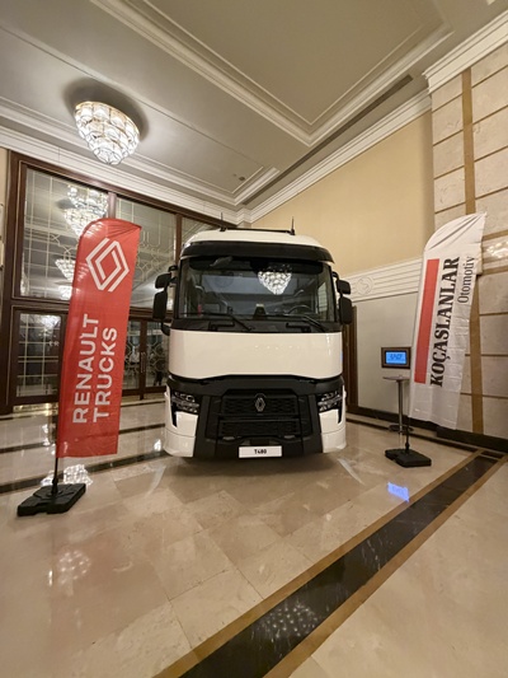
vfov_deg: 102.1
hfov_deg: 85.7
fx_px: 274
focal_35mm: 14
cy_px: 339
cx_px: 254
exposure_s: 1/50
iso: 640
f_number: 2.2
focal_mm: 2.22
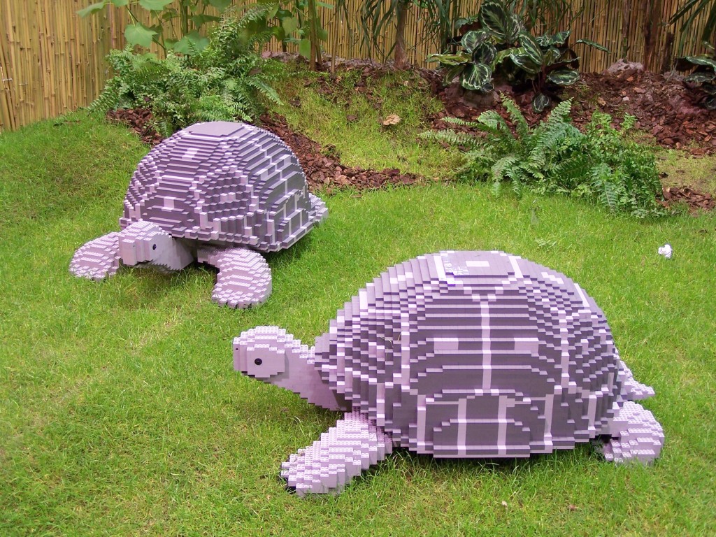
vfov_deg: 26.1
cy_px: 268
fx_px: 1158
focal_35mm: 56
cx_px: 358
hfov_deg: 34.3
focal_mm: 9.3
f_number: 3.1
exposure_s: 1/2
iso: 80
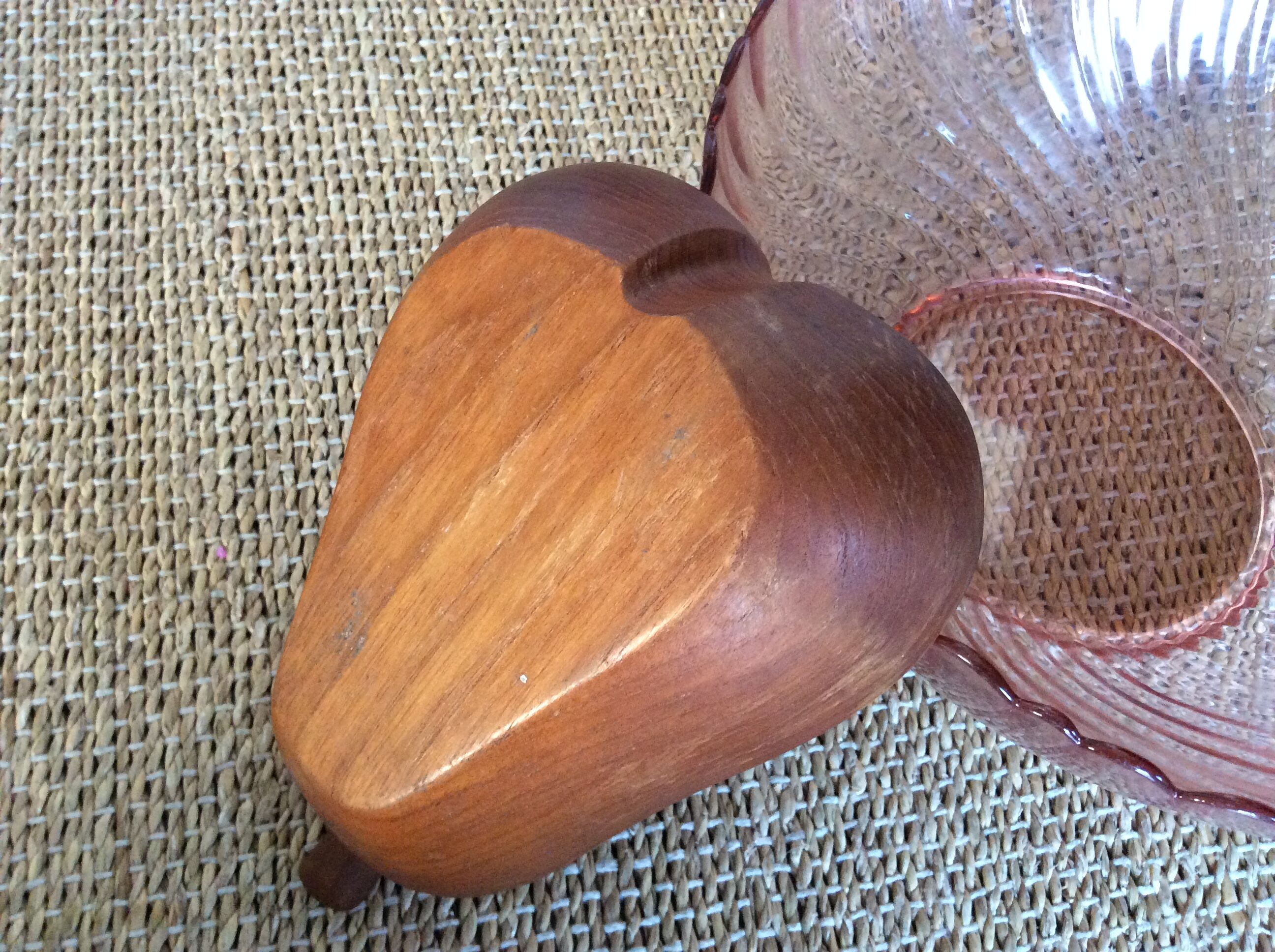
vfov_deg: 44.1
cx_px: 638
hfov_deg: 56.9
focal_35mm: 32
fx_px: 1177
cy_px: 476
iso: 250
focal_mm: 3.3
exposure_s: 1/25
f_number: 2.4
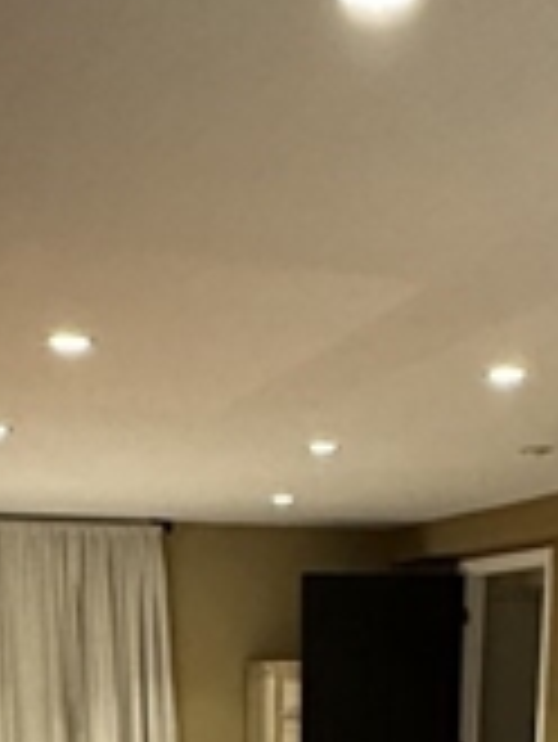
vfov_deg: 24.1
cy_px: 1079
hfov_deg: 22.6
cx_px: 288
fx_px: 1395
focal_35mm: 65
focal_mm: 2.22
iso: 640
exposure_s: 1/60
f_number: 2.2
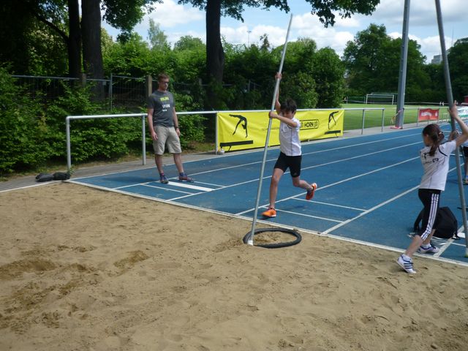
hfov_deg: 55.4
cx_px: 234
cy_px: 176
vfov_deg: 42.9
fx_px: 446
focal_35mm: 33
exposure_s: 1/125
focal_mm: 5.5
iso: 100
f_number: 8
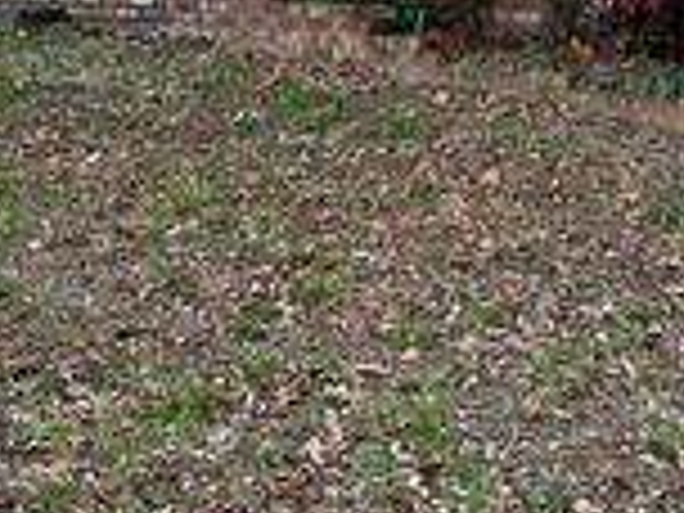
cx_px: 374
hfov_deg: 24.7
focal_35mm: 79
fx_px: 1561
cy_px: -101
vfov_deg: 17.8
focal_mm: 6.76
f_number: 1.78
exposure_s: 1/1005
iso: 100
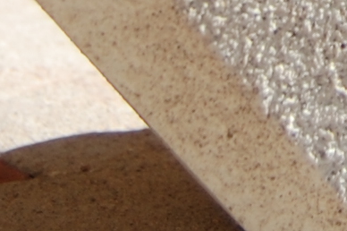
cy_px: -435
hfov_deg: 7.9
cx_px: 470
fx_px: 2465
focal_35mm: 256
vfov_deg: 5.1
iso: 200
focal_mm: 22
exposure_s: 1/1250
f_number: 3.8
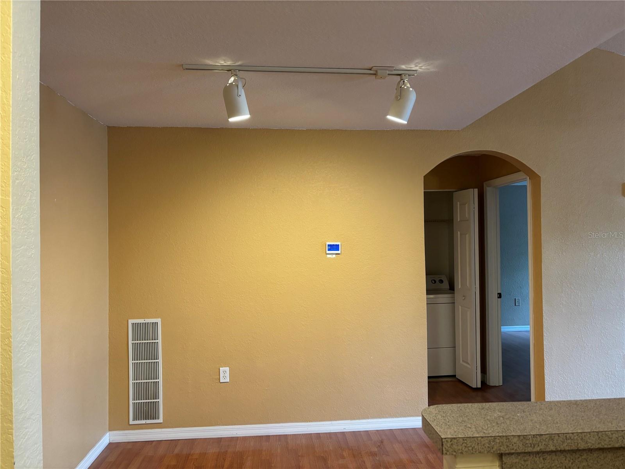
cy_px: 234
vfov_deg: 53.1
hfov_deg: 67.3
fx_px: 469
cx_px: 312
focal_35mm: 26
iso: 200
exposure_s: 1/60
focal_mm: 5.96
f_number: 1.6
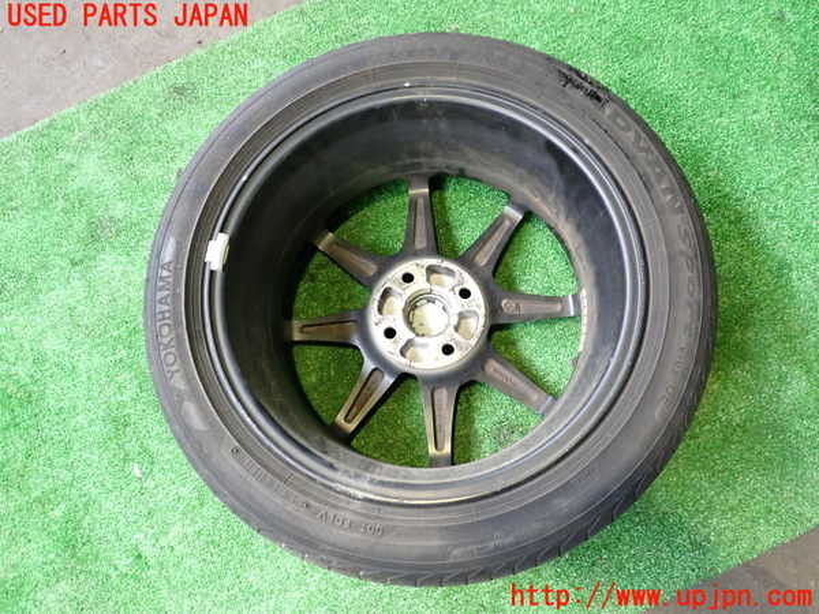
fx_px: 710
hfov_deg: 60.0
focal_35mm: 30
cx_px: 410
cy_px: 307
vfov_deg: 46.8
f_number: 2.3
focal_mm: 5.4
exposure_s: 1/30
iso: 400
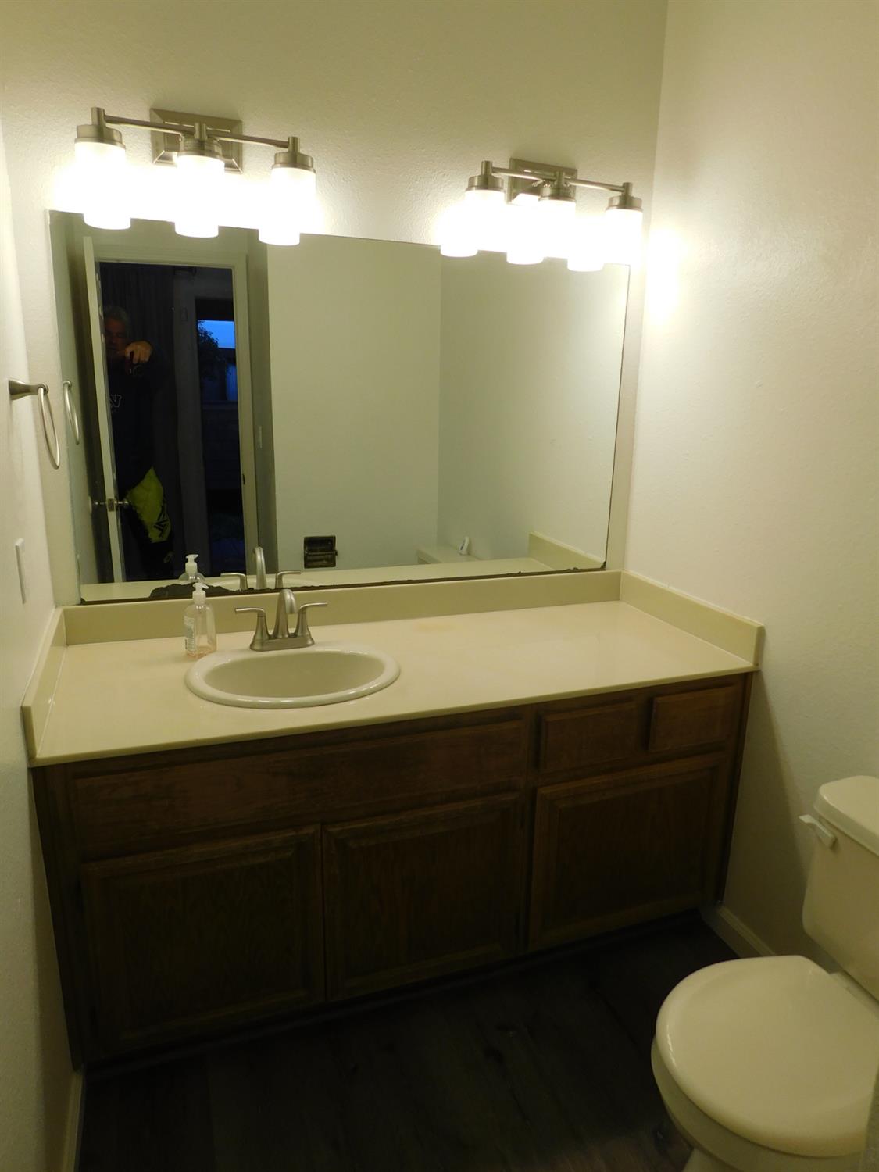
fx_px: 779
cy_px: 586
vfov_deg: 73.9
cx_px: 440
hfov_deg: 58.9
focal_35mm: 23
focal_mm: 4
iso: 125
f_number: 3
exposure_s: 1/80
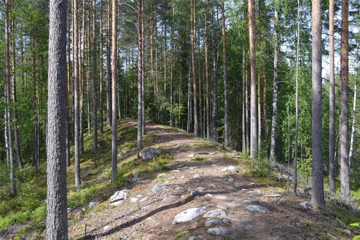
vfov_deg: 36.8
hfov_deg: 53.2
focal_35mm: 36
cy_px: 120
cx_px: 180
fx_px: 360
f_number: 5.6
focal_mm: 24
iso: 110
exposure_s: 1/125
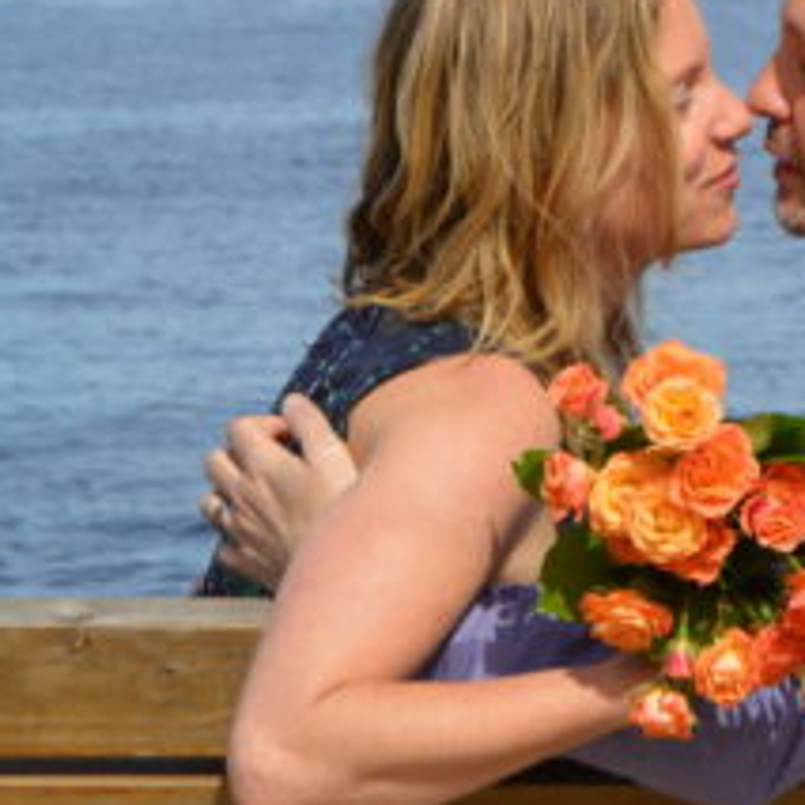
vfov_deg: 8.2
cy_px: 159
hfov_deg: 8.2
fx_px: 5612
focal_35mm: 213
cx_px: 639
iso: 100
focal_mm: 55
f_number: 9
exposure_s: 1/320
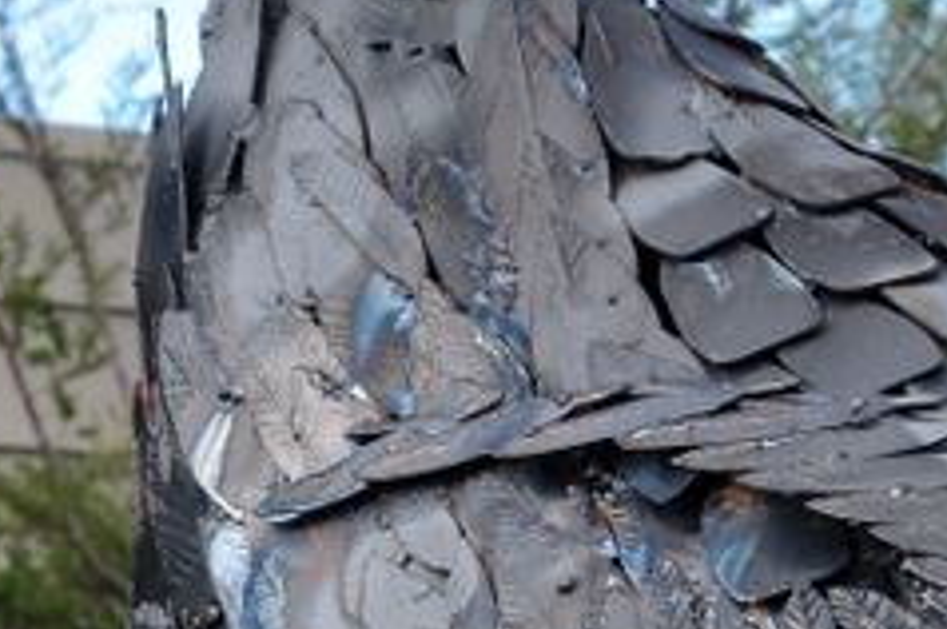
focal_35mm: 426
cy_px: 947
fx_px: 11191
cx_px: 1277
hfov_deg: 4.8
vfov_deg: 3.2
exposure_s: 1/160
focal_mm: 66
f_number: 9
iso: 200
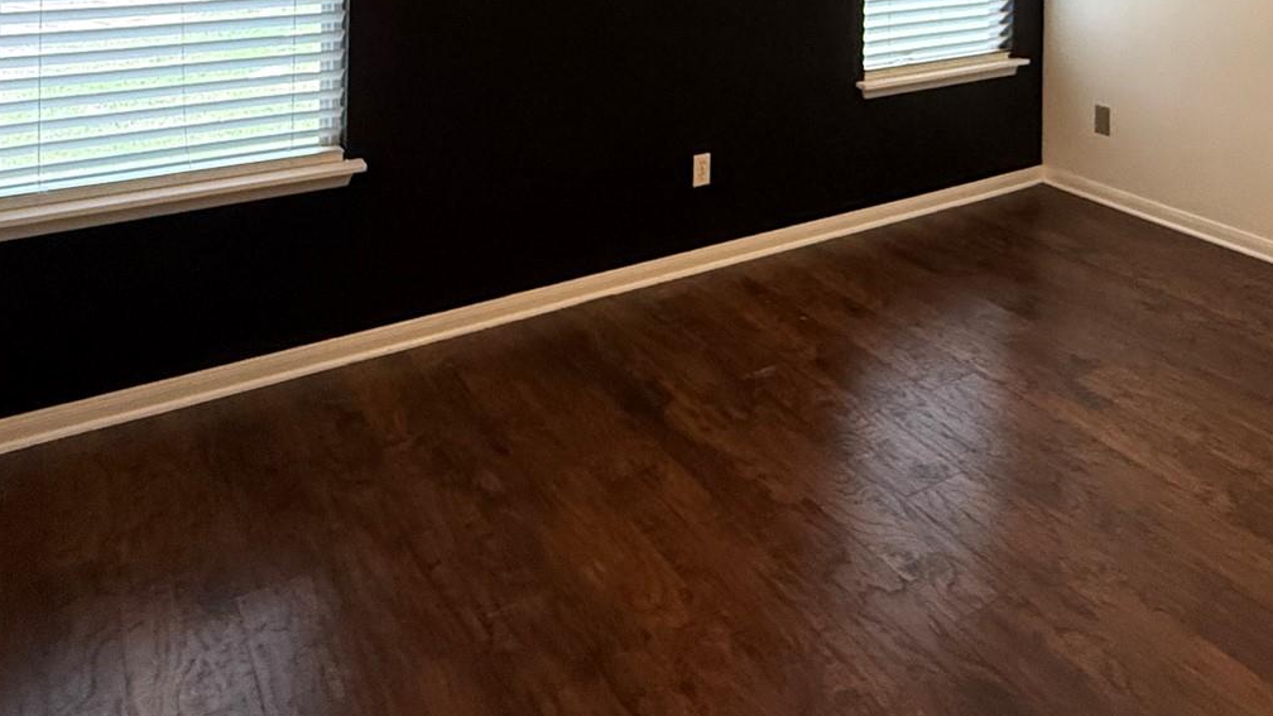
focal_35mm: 31
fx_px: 1046
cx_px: 816
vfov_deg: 31.3
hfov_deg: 61.5
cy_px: -155
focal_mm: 2.22
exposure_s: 1/60
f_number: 2.2
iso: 320
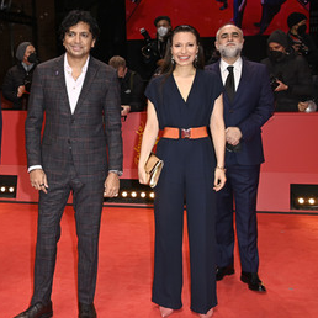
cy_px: 161
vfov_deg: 32.8
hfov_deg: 31.9
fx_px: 540
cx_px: 63
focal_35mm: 52
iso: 800
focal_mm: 35
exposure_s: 1/160
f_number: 5.6
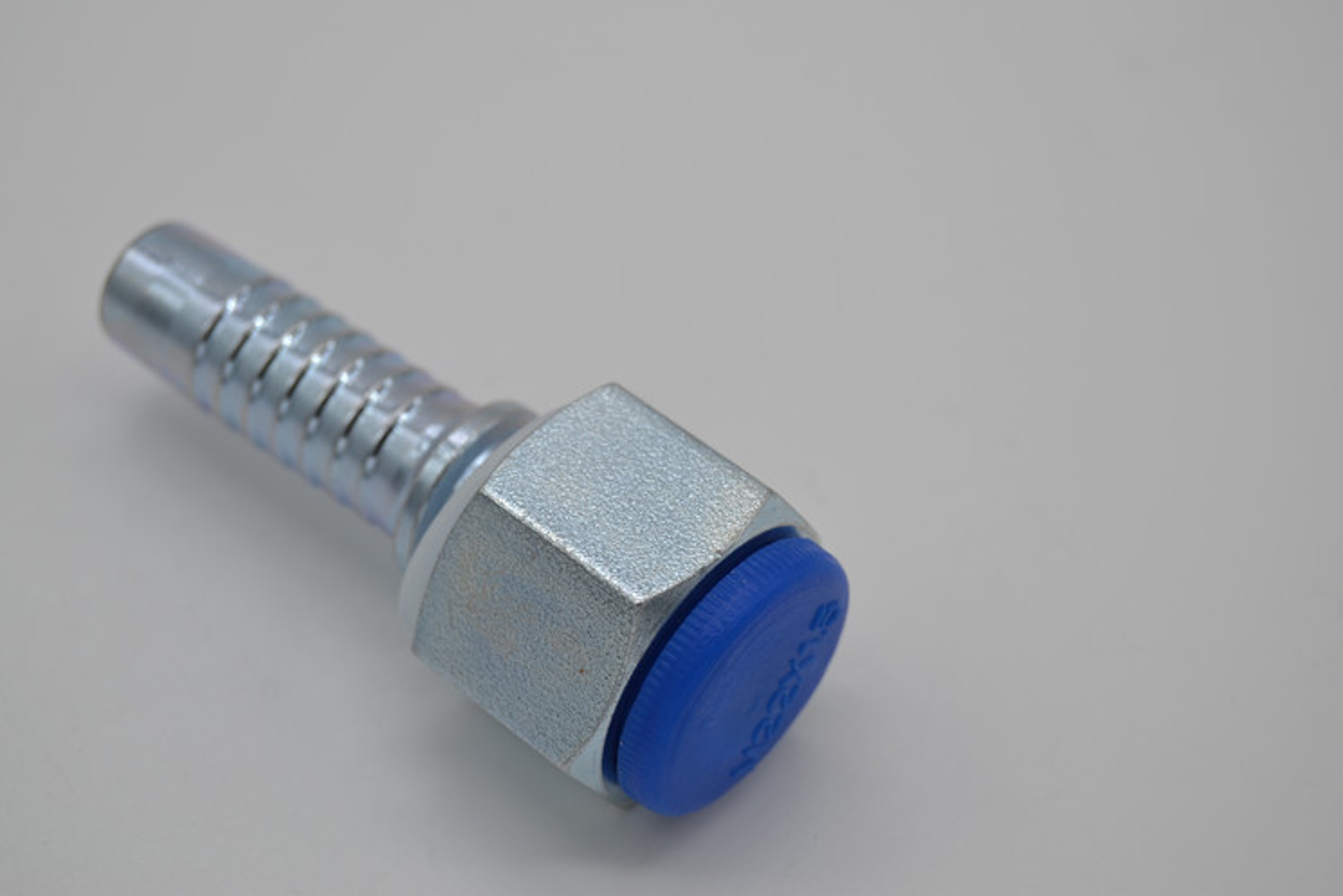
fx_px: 3303
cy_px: 417
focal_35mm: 89
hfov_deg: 23.0
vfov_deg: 15.4
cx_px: 635
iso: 100
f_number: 7.1
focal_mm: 55
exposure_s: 1/200
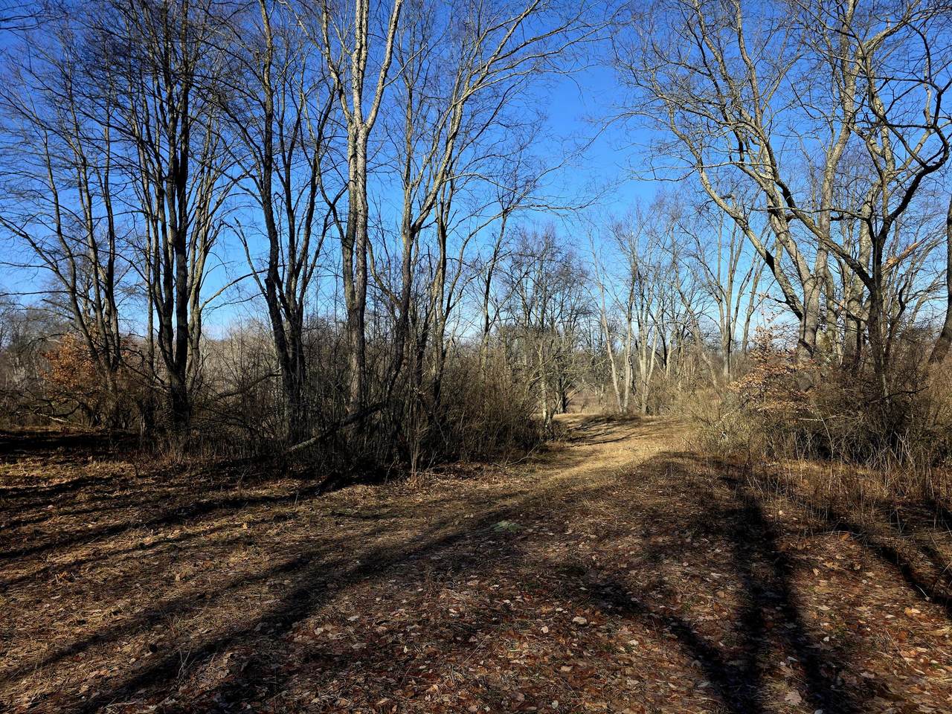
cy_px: 357
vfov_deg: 58.9
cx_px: 476
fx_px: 633
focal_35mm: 23
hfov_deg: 73.9
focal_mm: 6.3
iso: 80
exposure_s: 1/3333
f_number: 1.7
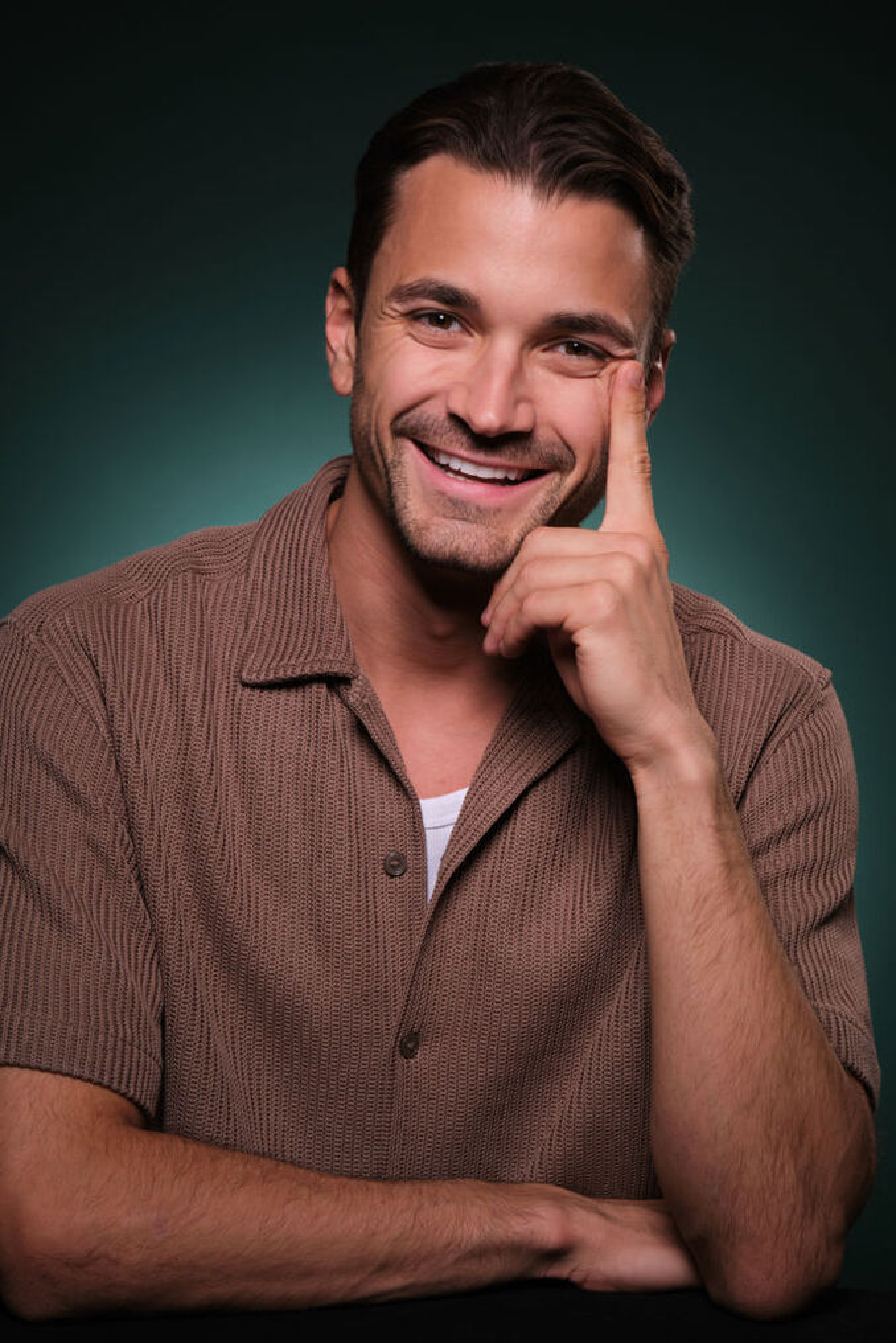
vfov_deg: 24.2
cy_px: 672
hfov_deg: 16.3
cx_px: 448
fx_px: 3134
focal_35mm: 84
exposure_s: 1/160
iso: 160
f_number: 8
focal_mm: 56
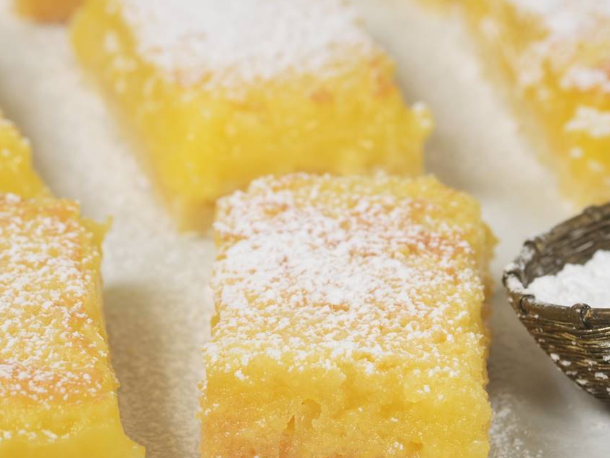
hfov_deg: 8.6
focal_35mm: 230
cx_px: 277
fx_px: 4049
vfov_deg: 6.5
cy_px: 259
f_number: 8
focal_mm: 105
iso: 100
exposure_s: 1/125
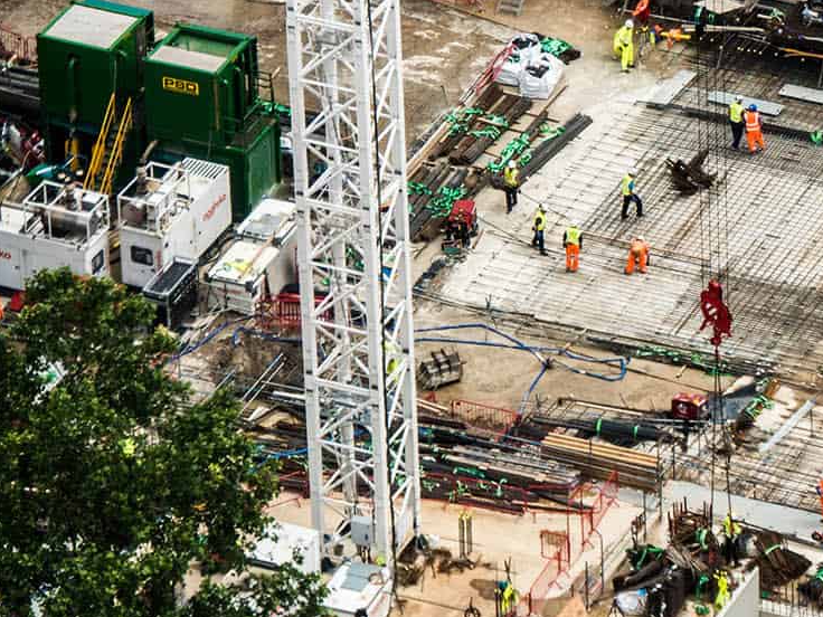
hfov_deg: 5.8
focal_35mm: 339
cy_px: 194
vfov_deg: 4.4
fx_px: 8060
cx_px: 870
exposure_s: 1/800
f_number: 5.3
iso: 200
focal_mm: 65
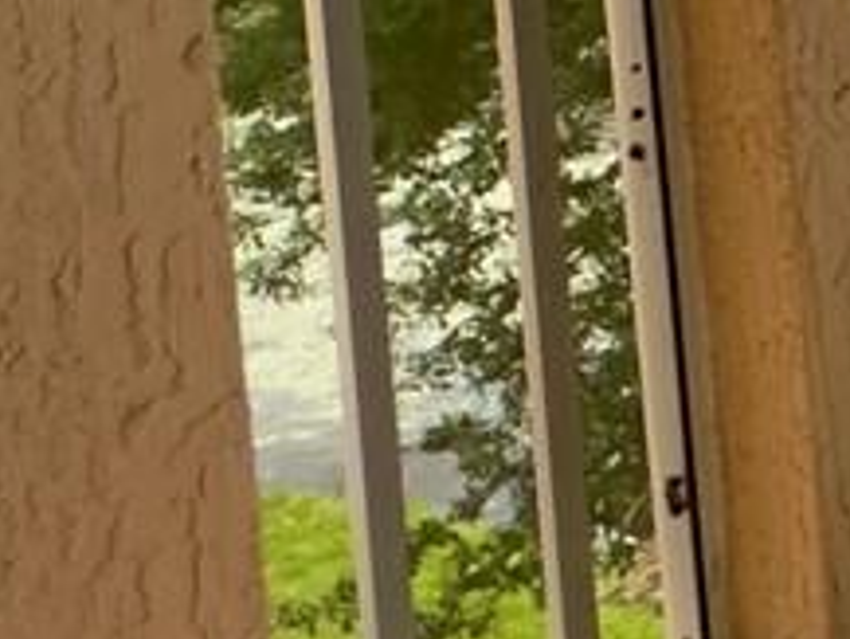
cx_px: 2777
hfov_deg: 10.4
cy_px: -663
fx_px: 2531
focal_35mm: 103
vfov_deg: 12.5
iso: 40
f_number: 2.2
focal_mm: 2.22
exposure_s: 1/1511
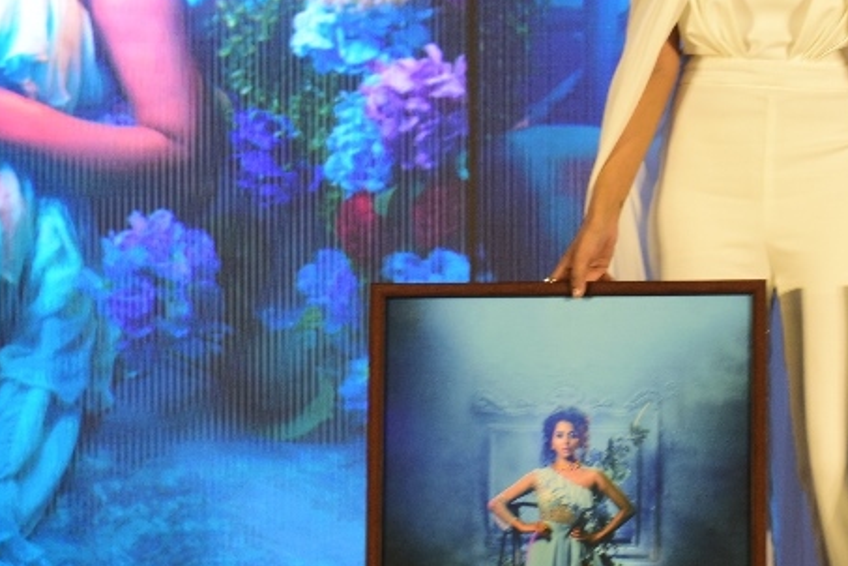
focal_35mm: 161
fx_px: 3792
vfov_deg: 8.5
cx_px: 799
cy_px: 221
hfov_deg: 12.6
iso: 1600
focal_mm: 66
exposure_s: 1/60
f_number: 5
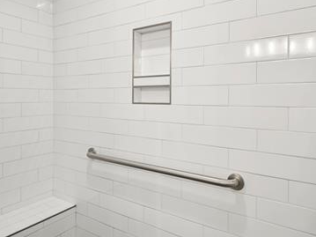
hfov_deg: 71.6
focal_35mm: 24
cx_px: 156
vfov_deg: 56.5
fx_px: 219
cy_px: 100
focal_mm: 14
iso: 640
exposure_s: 1/13
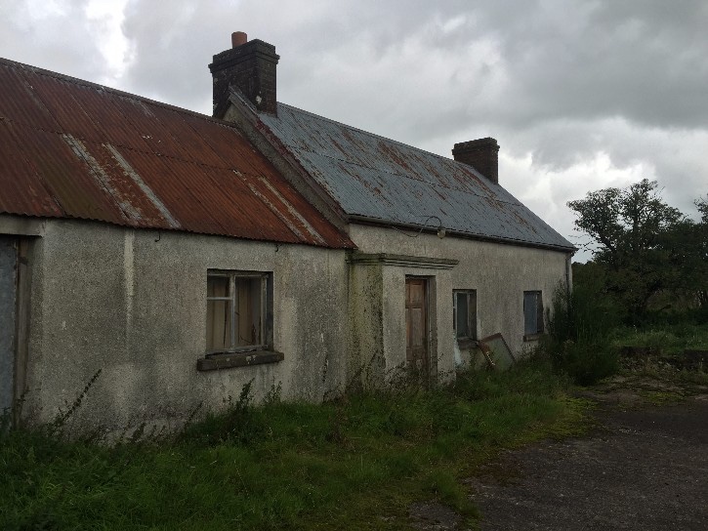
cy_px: 266
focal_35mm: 29
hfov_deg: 61.7
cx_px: 354
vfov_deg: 48.2
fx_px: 593
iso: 32
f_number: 2.2
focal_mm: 4.15
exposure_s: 1/628
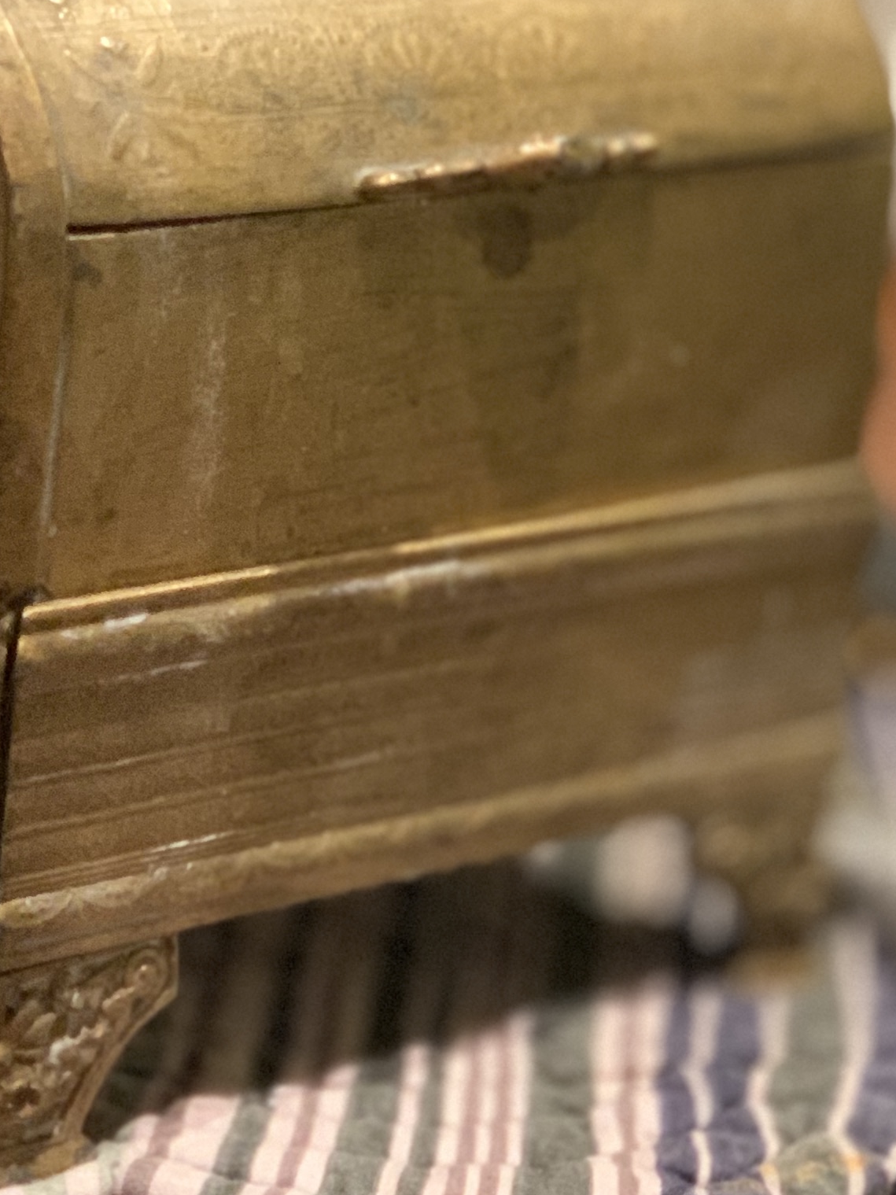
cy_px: 470
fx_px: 4763
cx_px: 38
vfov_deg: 14.3
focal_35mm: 138
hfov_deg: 10.7
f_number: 2.4
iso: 500
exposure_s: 1/40
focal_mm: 6
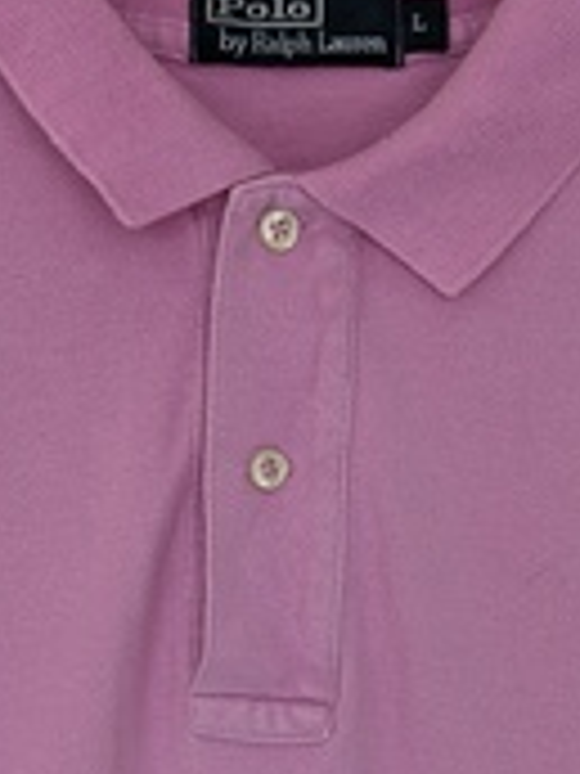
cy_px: 810
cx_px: 272
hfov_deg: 18.2
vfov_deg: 23.0
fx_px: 1810
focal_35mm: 81
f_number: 1.85
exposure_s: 1/112
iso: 45
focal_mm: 6.81
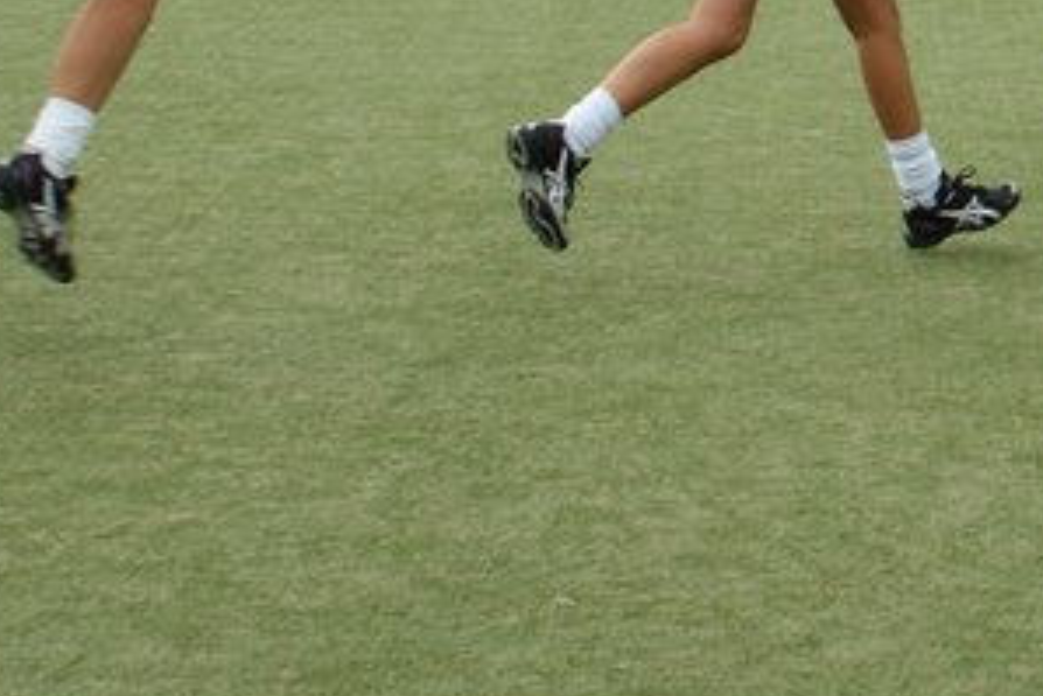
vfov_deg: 8.0
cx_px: 1628
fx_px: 4898
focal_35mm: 169
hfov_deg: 11.6
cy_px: -317
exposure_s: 1/400
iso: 200
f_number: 5.6
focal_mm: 28
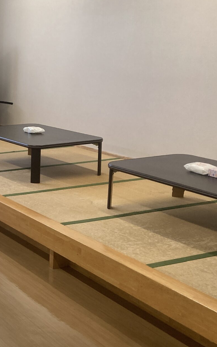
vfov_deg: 33.3
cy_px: 215
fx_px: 578
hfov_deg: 19.5
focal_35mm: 61
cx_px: -69
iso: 50
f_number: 1.8
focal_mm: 3.99
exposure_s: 1/120
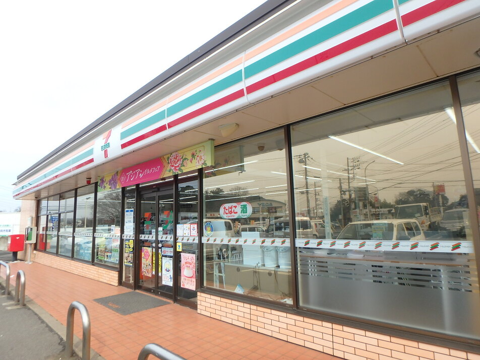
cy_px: 180
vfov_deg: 63.4
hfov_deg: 79.0
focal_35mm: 21
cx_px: 240
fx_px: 291
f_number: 3.5
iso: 125
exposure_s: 1/500
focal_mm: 3.7
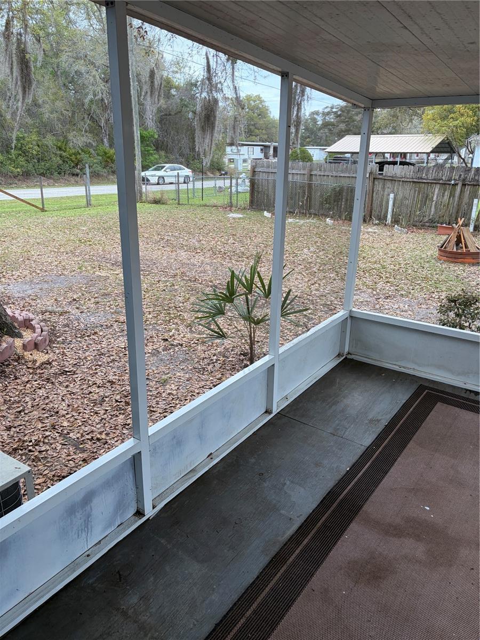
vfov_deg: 67.3
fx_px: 481
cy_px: 320
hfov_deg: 53.1
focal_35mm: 26
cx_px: 240
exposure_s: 1/225
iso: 50
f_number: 1.6
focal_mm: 5.96
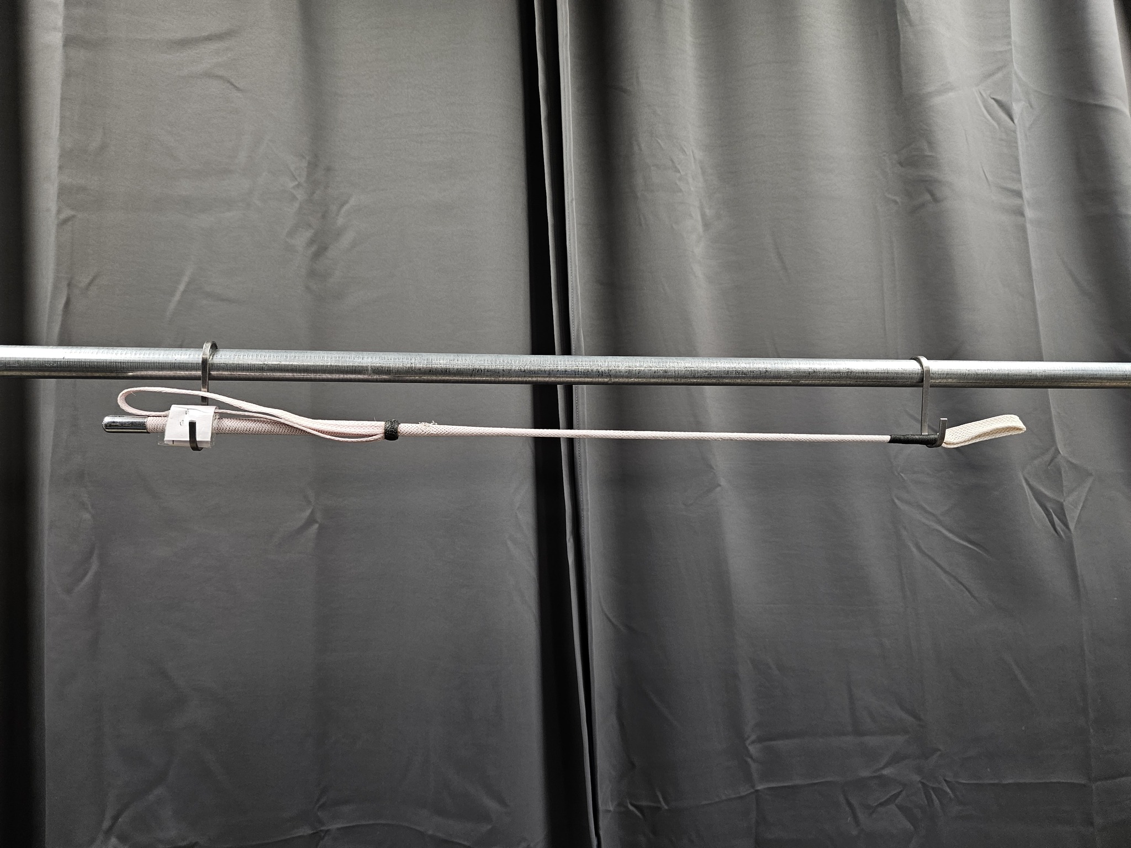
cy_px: 424
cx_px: 566
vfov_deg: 58.9
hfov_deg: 73.9
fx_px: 751
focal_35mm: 23
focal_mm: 5.4
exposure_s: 1/100
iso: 160
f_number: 1.8
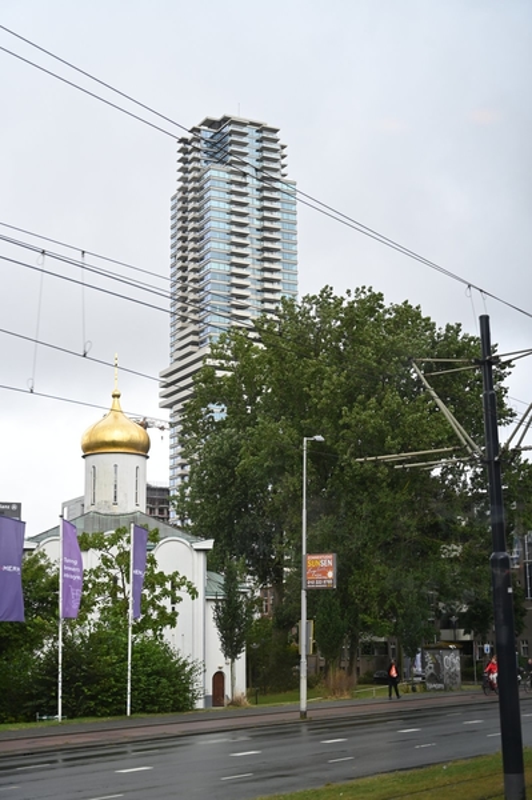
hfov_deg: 26.4
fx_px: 1132
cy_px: 400
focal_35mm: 51
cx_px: 266
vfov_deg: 38.9
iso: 400
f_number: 4
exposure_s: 1/250
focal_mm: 51
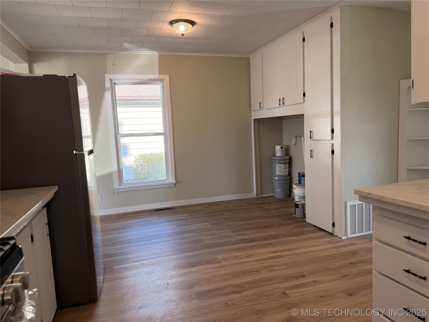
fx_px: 297
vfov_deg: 56.8
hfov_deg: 71.6
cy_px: 161
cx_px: 214
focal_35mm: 24
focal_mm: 6.76
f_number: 1.78
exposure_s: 1/215
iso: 160
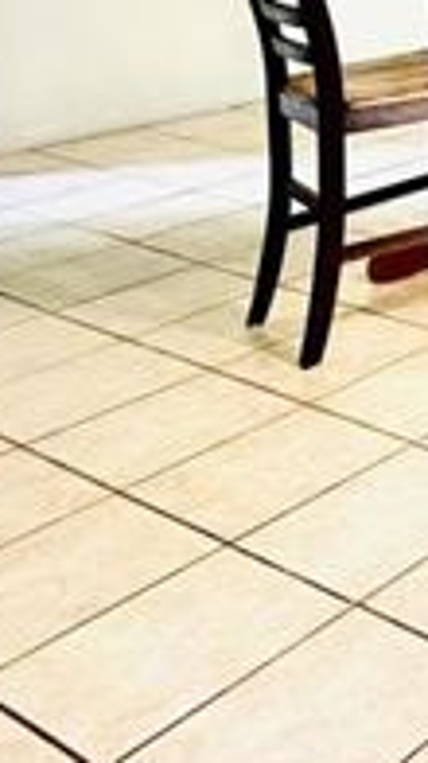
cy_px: -93
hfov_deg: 14.2
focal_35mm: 51
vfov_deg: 34.5
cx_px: 1064
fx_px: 1031
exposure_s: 1/60
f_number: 1.8
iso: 250
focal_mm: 1.57
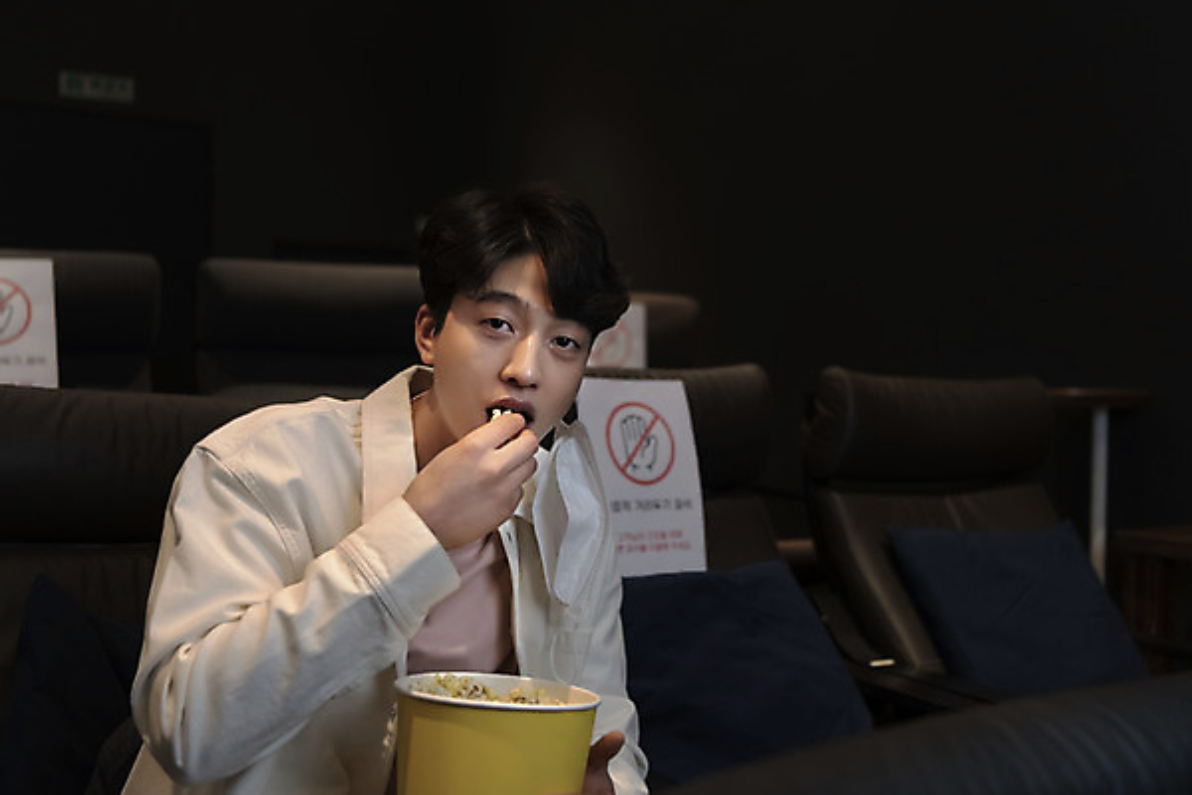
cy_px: 398
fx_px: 1457
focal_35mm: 44
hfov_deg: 44.5
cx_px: 596
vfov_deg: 30.5
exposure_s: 1/100
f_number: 2.8
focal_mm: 44
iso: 1250
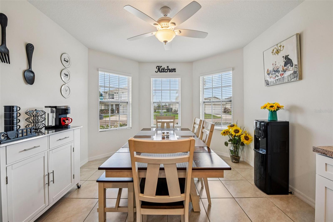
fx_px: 139
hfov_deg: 100.4
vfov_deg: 77.3
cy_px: 111
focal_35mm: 15
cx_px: 166
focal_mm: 15
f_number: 8
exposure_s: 1/50
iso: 400
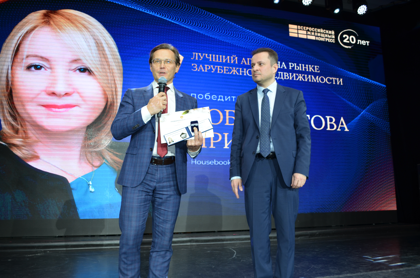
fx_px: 349
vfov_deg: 43.4
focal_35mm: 30
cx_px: 210
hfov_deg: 62.0
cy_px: 139
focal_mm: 20
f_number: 3.8
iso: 400
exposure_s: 1/100
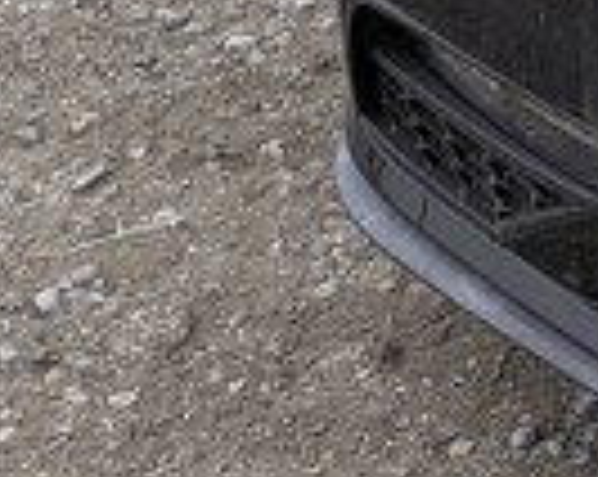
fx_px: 2598
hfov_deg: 11.2
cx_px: 1383
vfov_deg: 9.7
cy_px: -508
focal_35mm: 147
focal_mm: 5.43
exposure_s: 1/120
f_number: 1.89
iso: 73
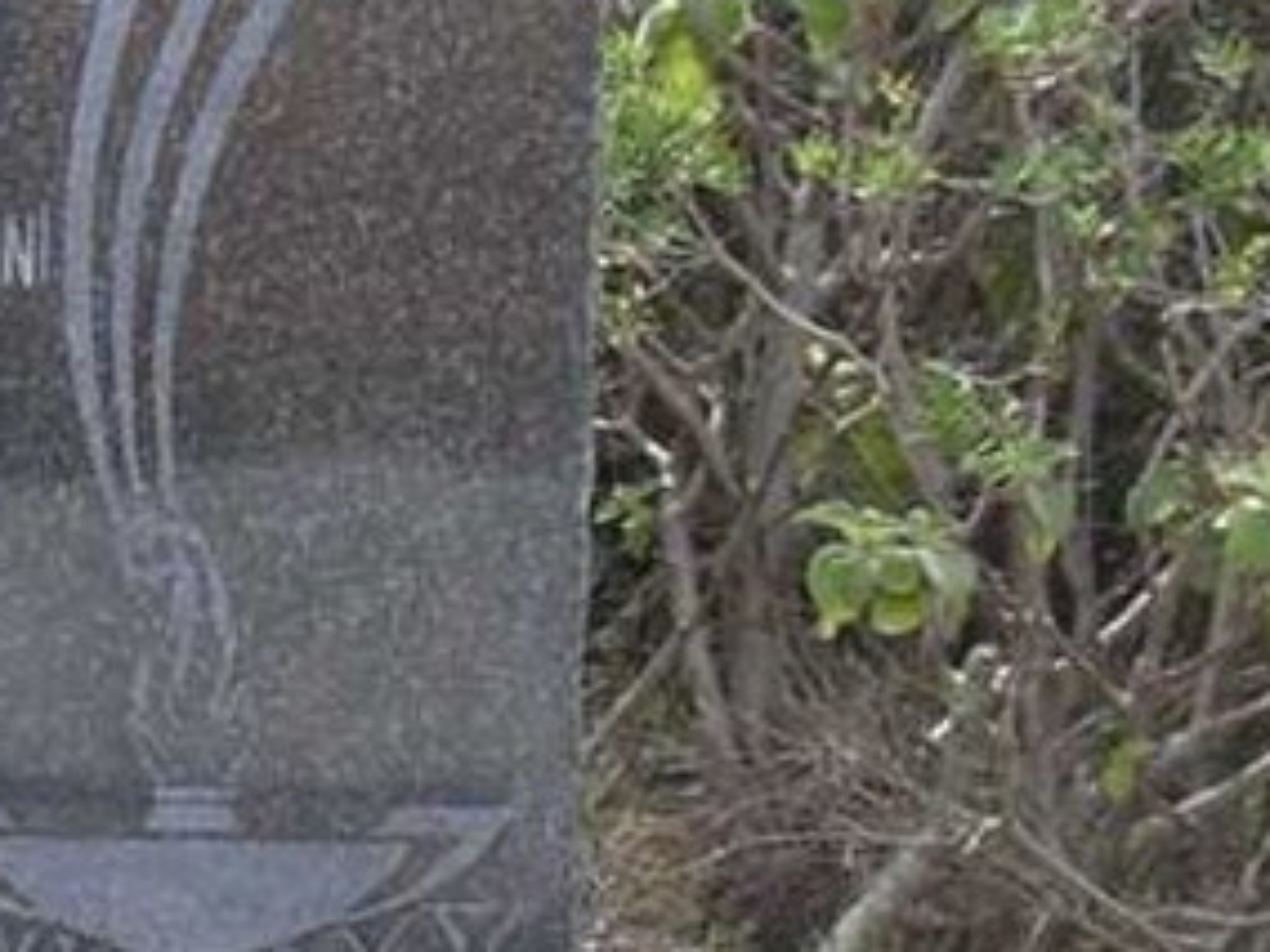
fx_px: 7448
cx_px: -313
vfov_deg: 7.3
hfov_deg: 9.6
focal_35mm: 203
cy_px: 586
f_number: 3.1
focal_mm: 7.5
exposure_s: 1/200
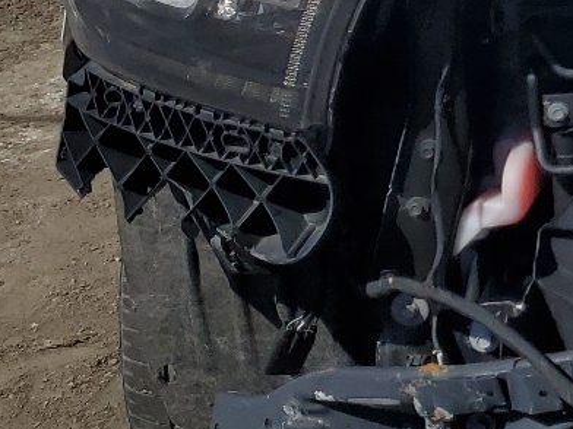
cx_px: 976
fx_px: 1755
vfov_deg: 13.6
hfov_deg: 16.1
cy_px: -86
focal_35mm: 106
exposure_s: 1/10000
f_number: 1.5
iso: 50
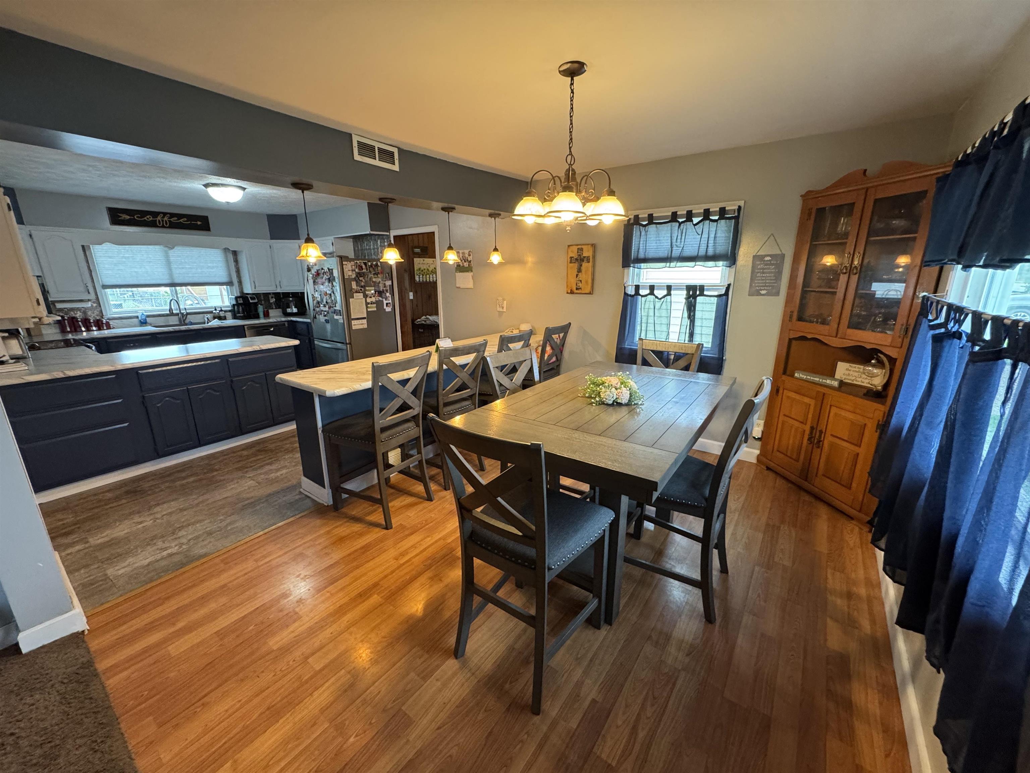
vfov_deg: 85.7
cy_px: 386
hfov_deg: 102.1
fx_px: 417
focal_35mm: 14
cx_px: 515
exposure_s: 1/60
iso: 320
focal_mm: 2.22
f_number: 2.2
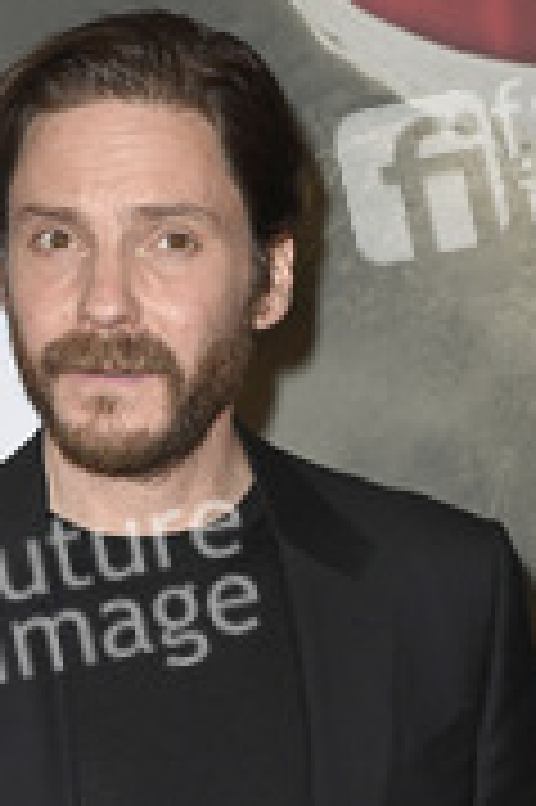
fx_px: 4609
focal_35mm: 206
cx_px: 158
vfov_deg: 9.9
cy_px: 833
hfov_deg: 6.7
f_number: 5.6
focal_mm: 92
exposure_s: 1/250
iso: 640
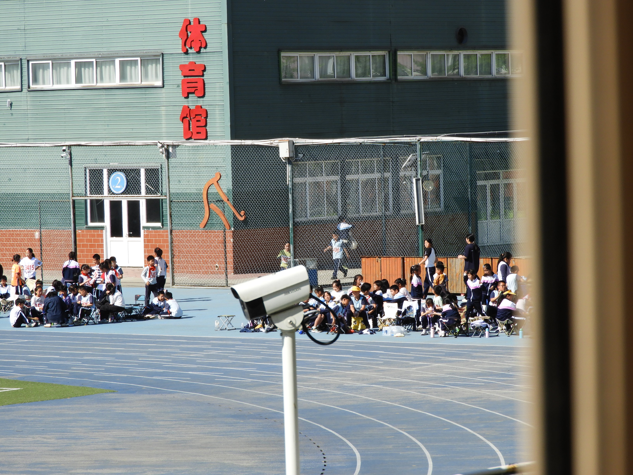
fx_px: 3292
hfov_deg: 11.0
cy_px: 238
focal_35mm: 180
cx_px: 316
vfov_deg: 8.2
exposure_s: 1/500
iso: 100
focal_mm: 32.2
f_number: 5.3
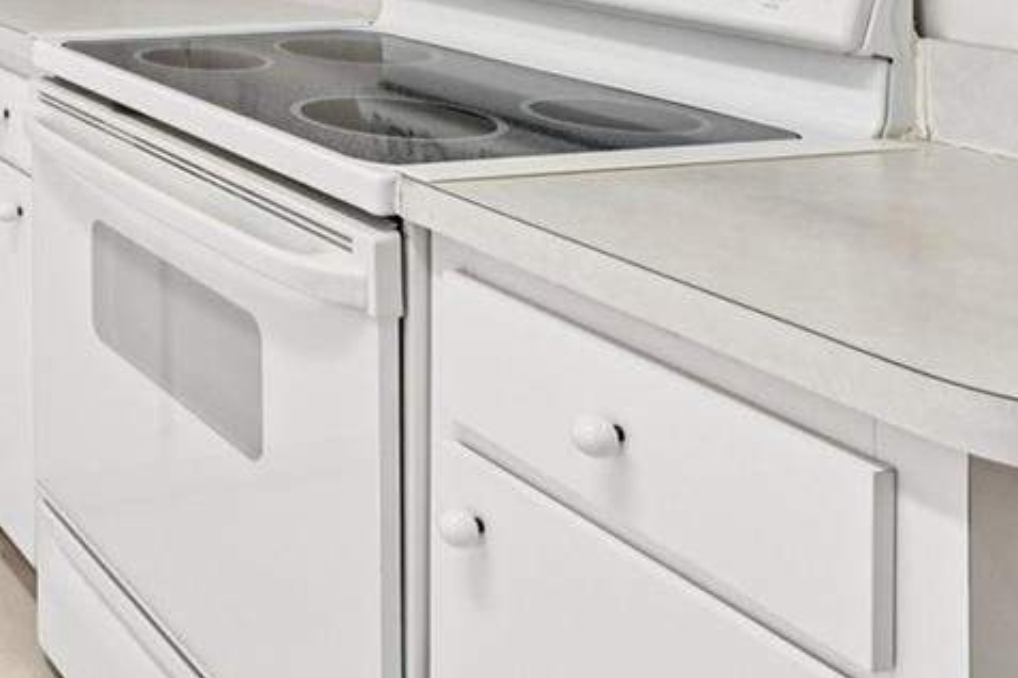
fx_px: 1329
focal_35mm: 47
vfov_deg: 24.5
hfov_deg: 32.6
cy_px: -230
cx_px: -273
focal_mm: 14
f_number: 8
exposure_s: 1/50
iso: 400
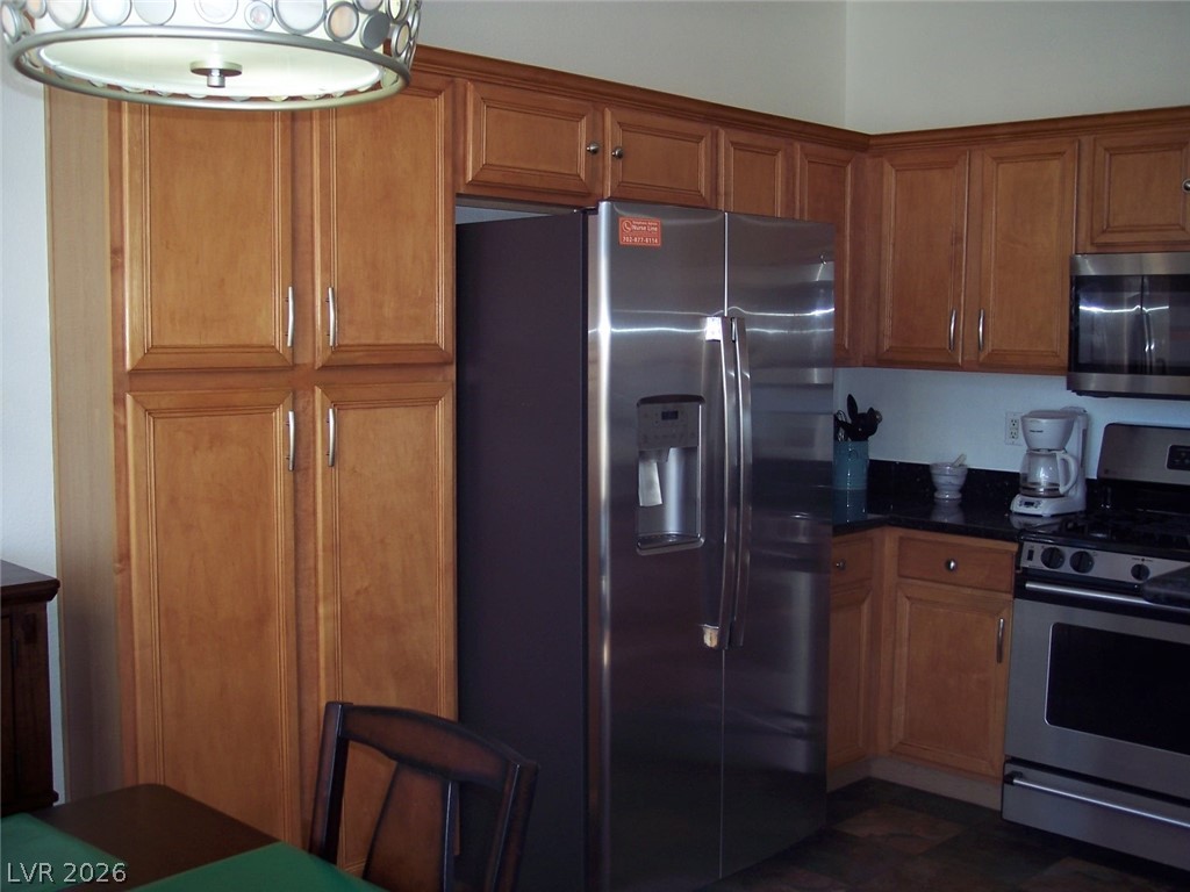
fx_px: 1341
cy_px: 446
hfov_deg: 47.9
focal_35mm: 39
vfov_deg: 36.8
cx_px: 595
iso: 100
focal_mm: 8
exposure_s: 1/60
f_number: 2.8
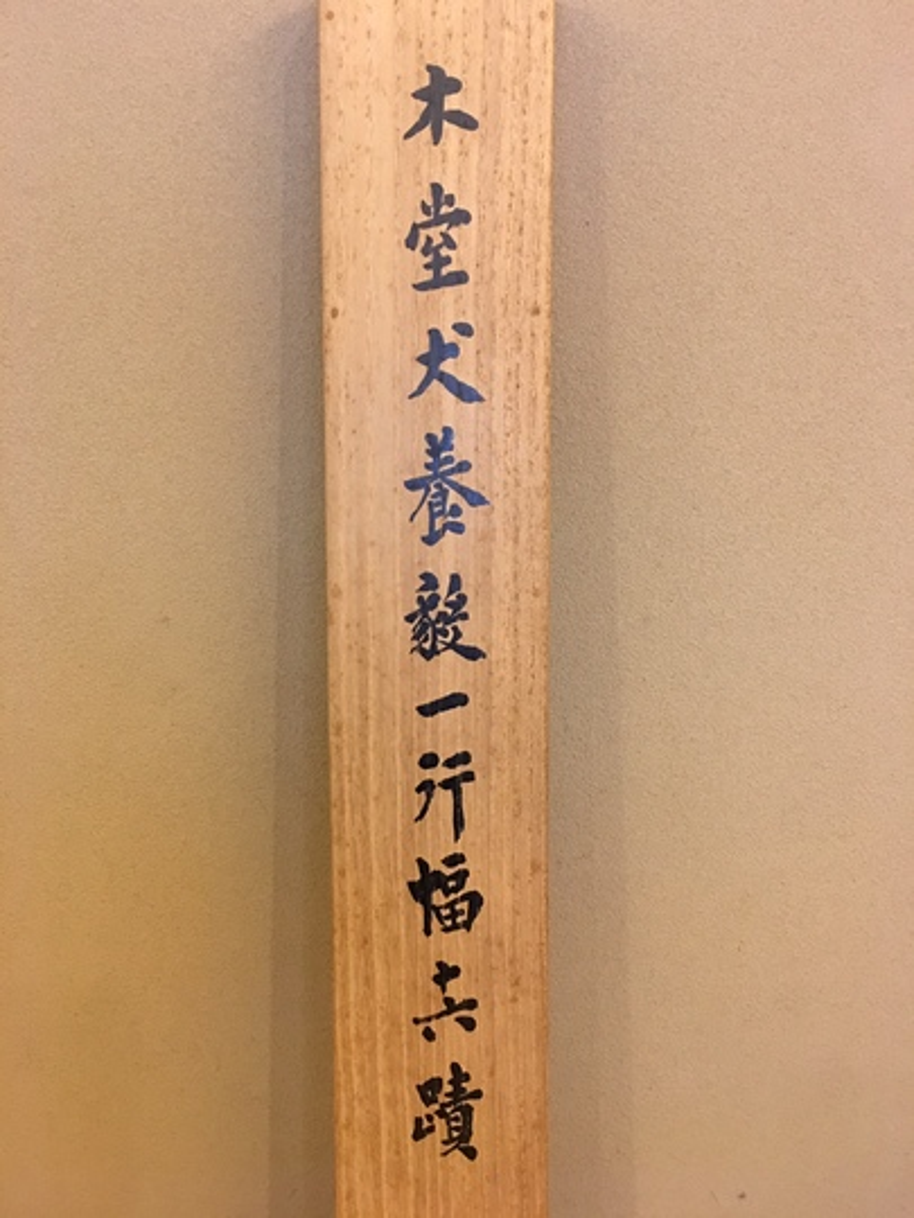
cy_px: 609
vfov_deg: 61.7
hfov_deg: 48.2
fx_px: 1021
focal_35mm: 29
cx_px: 457
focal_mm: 4.15
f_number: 2.2
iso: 80
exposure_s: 1/4
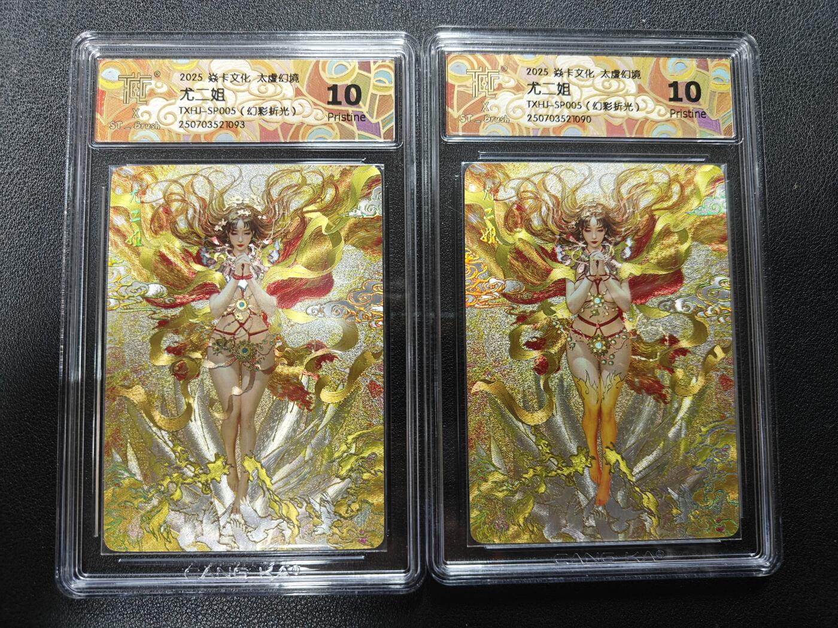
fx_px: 581
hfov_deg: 71.6
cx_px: 419
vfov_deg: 56.8
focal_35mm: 24
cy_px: 314
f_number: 2.8
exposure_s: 1/50
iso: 250
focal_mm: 5.59
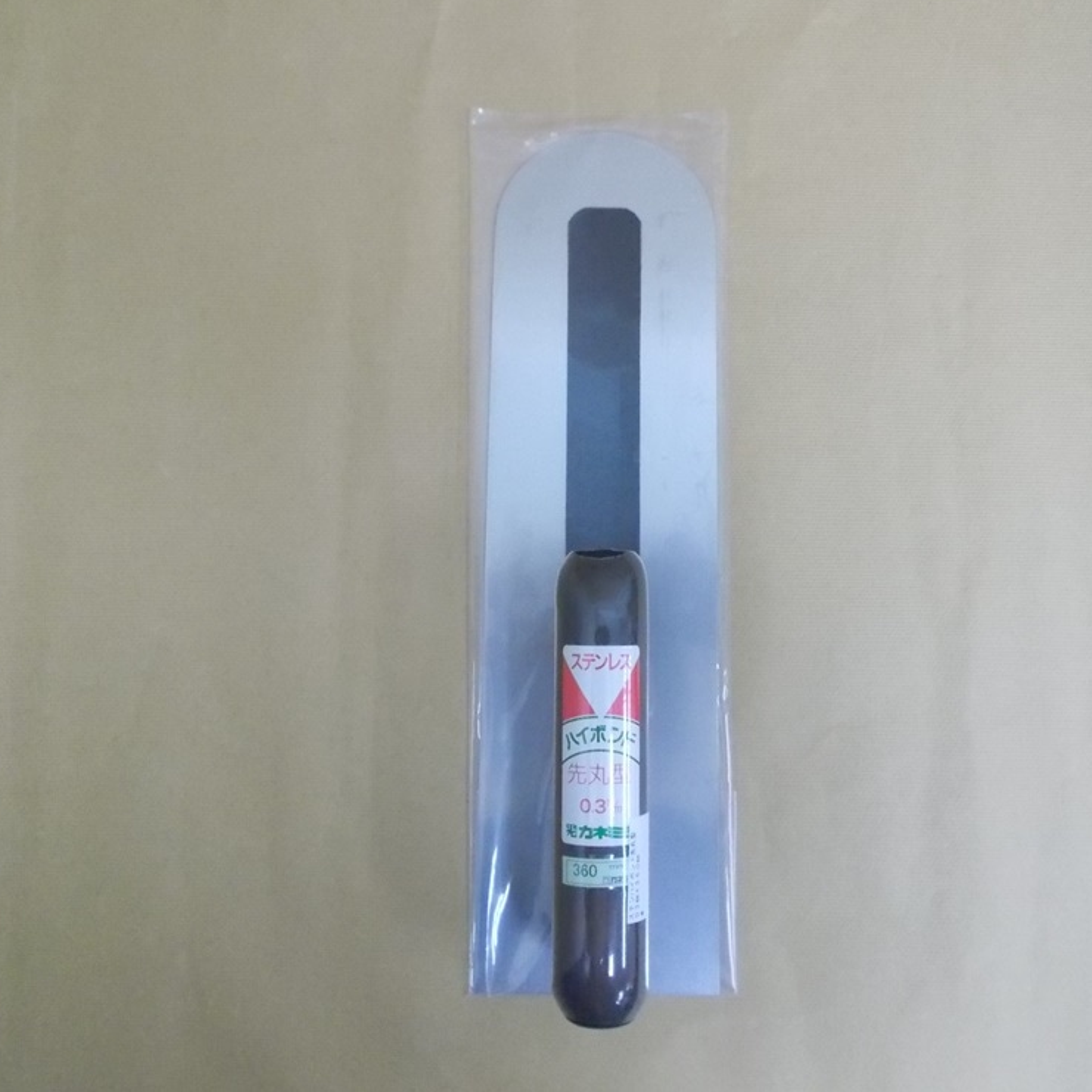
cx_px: 597
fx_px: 1106
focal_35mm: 31
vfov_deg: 52.5
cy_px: 542
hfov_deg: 52.5
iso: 800
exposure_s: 1/80
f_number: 3.2
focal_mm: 4.6
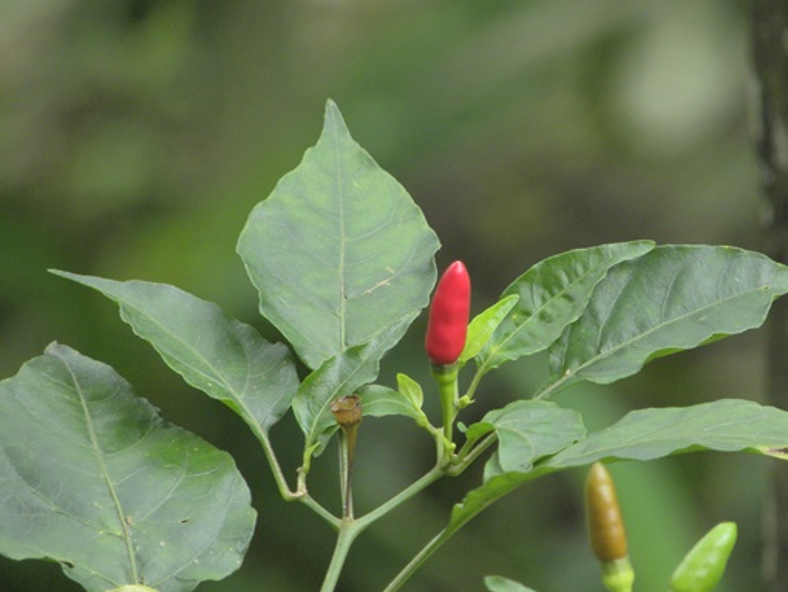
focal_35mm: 734
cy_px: 345
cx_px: 443
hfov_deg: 2.7
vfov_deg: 2.0
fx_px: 16717
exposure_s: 1/109
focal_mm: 110.4
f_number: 5
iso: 157
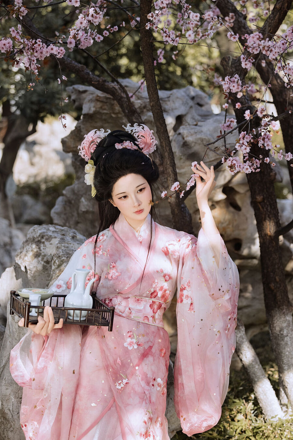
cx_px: 153
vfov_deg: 24.8
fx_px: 1002
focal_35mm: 82
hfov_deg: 16.6
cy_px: 218
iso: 100
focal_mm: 70
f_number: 3.2
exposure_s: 1/640
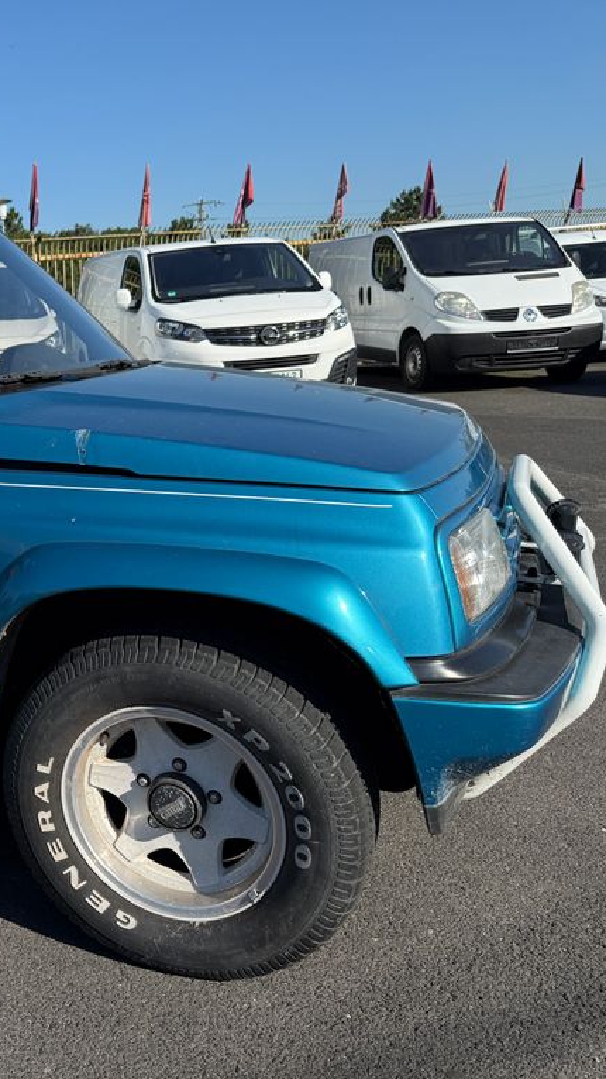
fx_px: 1000
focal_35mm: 35
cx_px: -82
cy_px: 539
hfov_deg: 29.8
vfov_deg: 56.6
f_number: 1.78
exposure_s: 1/3953
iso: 100
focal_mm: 6.76
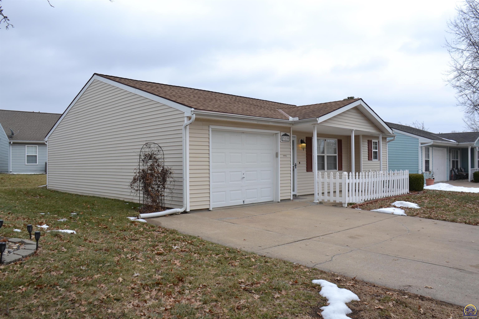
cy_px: 160
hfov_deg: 67.4
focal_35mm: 27
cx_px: 240
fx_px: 359
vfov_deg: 47.9
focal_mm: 18
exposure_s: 1/250
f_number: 8
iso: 100
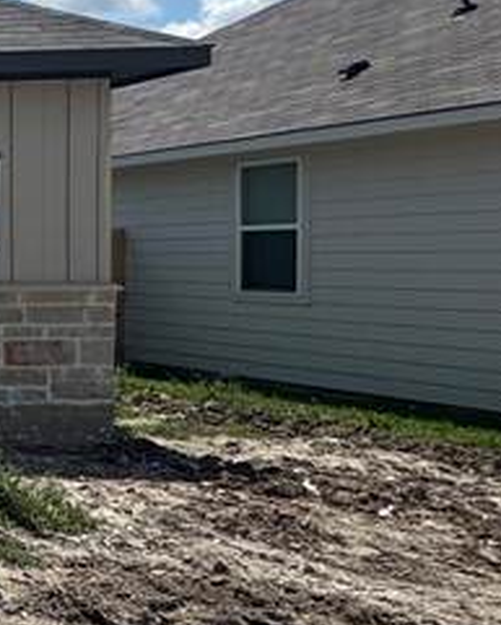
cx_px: -727
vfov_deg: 32.4
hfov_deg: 14.7
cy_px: 280
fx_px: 1074
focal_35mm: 58
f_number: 2.2
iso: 50
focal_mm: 2.22
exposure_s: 1/1927
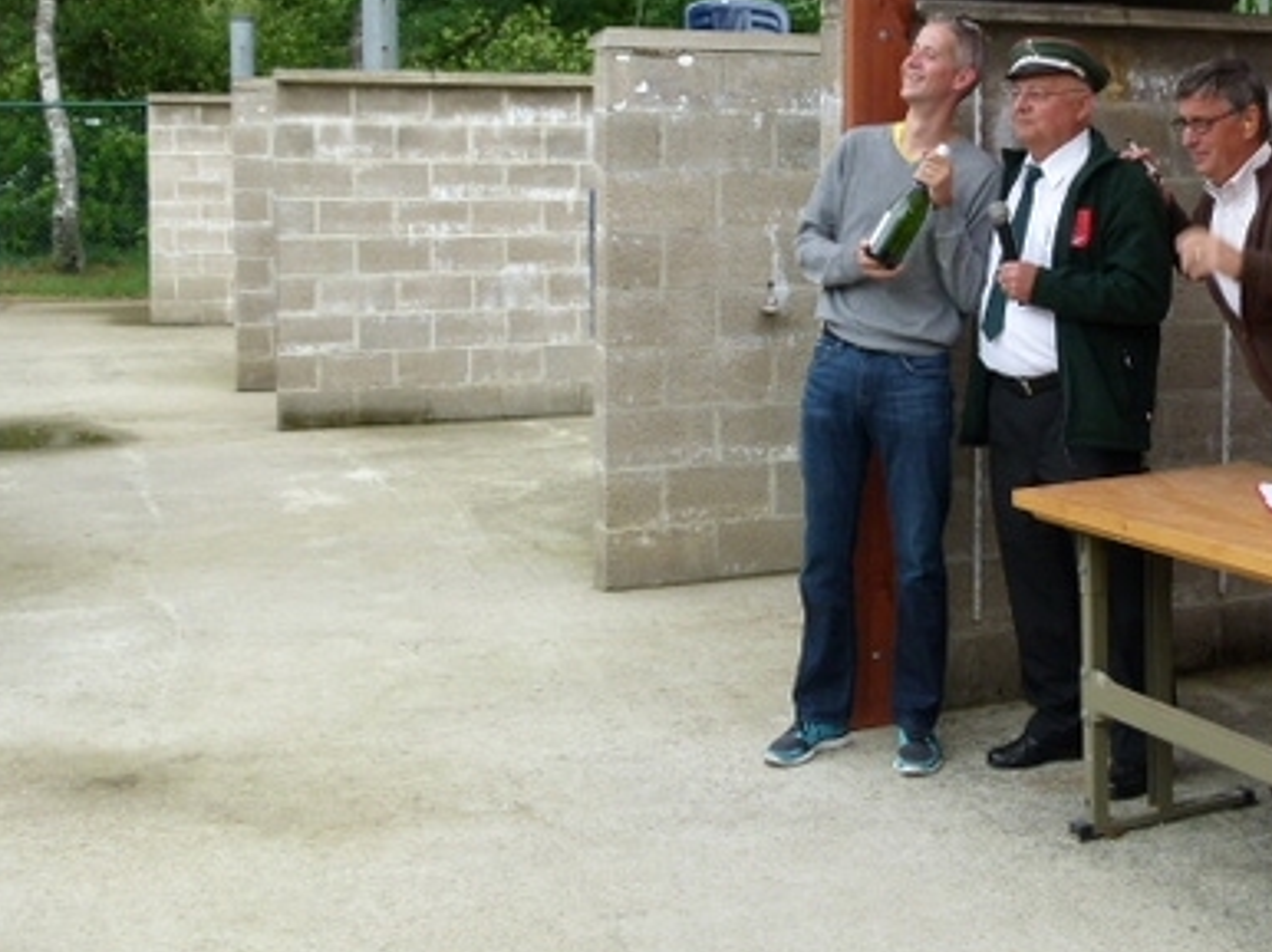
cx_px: 966
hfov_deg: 33.6
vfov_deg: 25.9
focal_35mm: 56
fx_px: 2056
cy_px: 293
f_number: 4
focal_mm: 6.5
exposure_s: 1/125
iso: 100
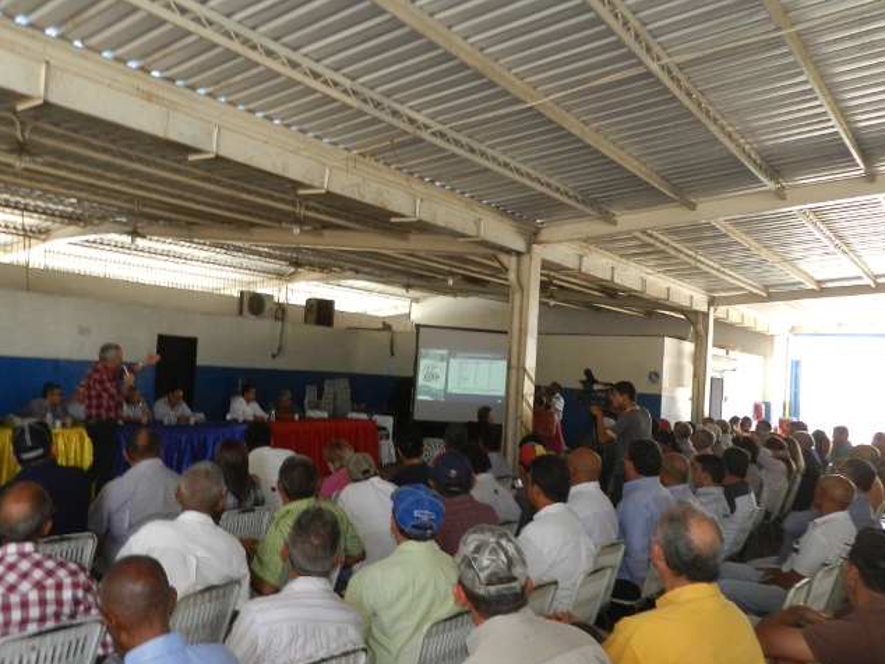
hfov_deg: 61.1
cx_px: 356
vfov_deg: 48.2
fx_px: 742
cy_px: 350
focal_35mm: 29
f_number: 3.4
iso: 160
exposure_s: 1/40
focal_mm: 4
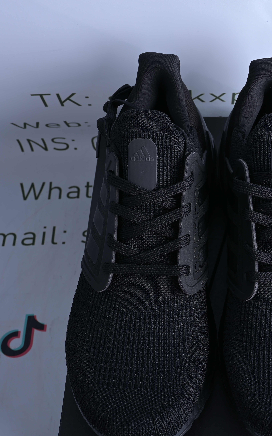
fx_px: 605
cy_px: 220
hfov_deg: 25.0
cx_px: 214
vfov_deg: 39.6
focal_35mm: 51
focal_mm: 30
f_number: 10
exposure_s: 1/200
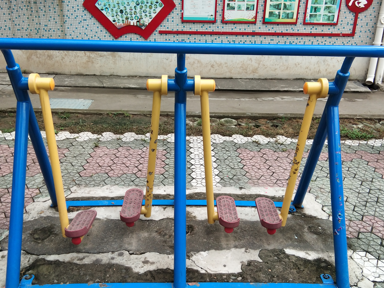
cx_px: 191
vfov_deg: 36.8
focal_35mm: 39
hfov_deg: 47.9
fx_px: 433
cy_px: 147
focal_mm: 3.69
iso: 50
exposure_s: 1/114
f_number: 2.2
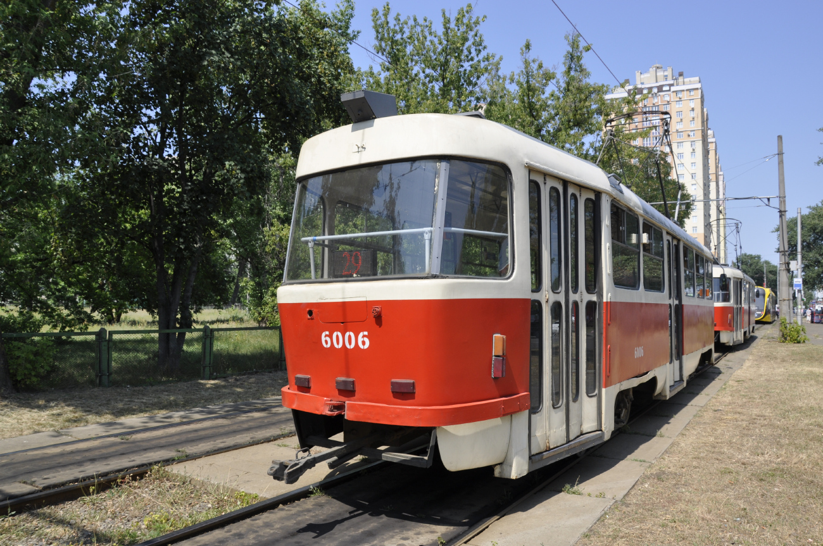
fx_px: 616
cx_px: 412
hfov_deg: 67.5
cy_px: 273
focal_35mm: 27
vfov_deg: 47.8
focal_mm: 18
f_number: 10
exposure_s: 1/400
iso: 250
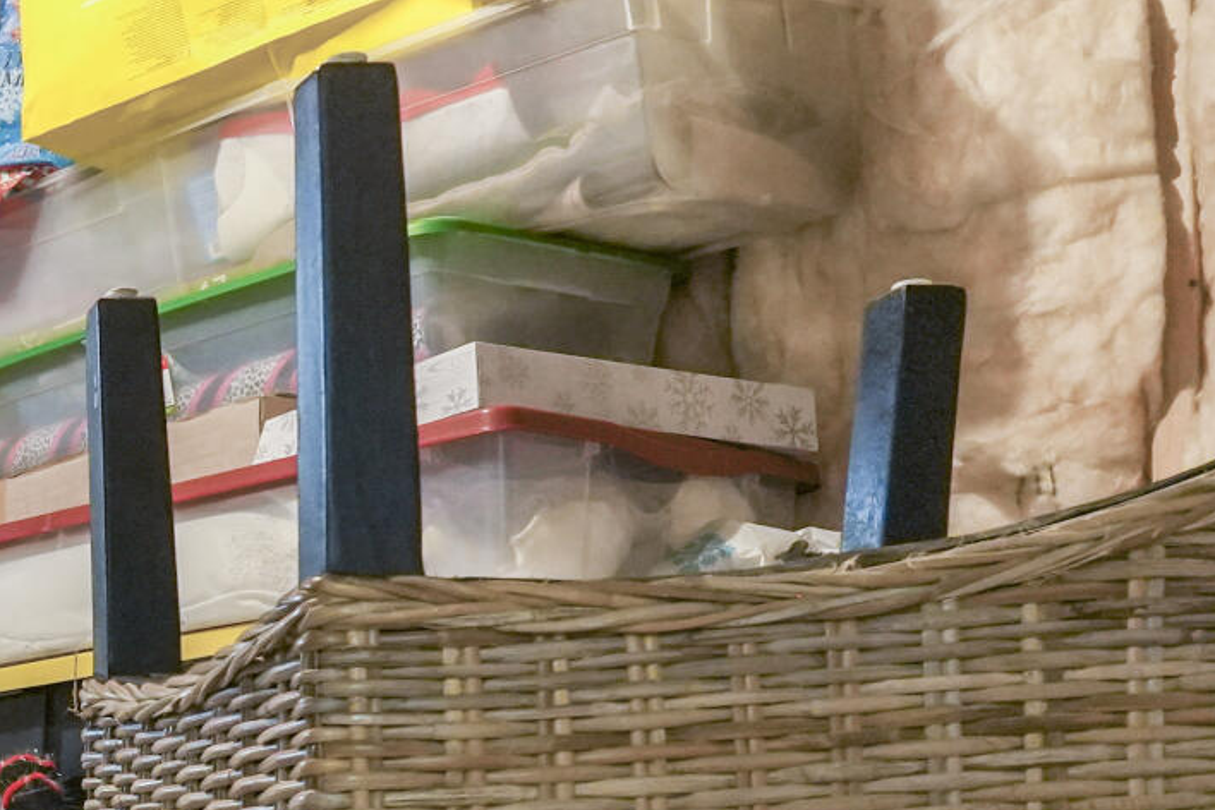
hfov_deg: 22.6
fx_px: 2430
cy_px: 918
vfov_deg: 18.2
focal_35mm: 72
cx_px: -640
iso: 2000
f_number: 8
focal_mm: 17
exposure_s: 1/6
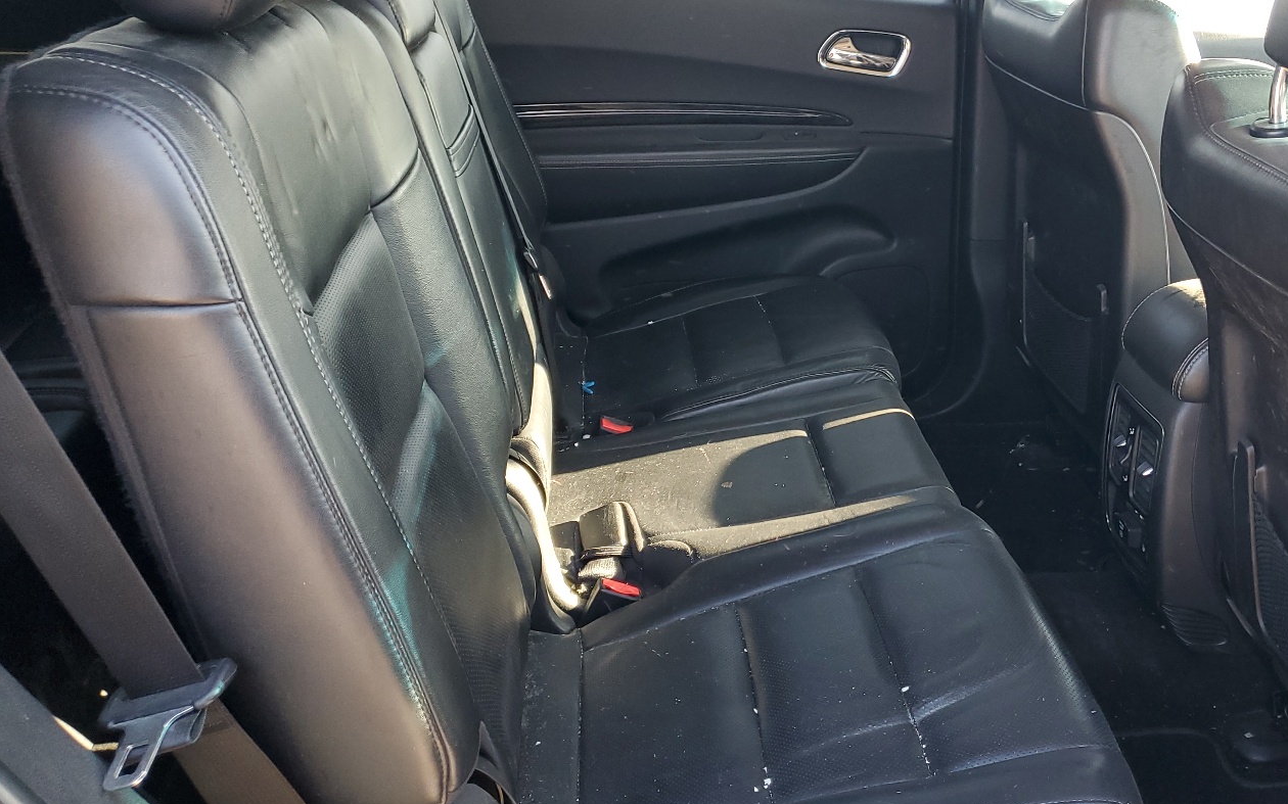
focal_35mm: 35
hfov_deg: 54.6
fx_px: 1228
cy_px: 302
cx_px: 817
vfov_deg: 36.1
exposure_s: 1/100
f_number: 1.5
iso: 71
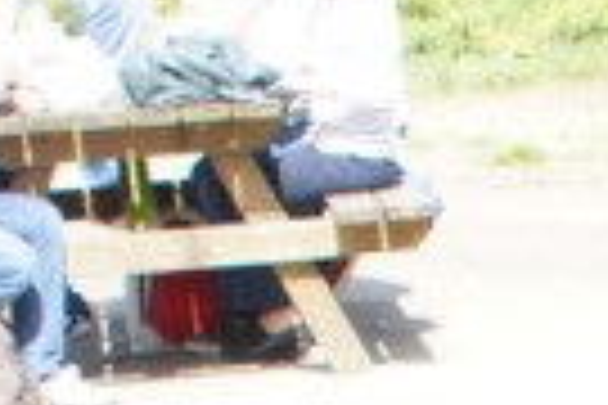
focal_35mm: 227
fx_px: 3833
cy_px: 1508
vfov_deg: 5.4
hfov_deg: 8.4
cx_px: 1419
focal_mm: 20
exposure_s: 1/160
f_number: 4
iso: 100
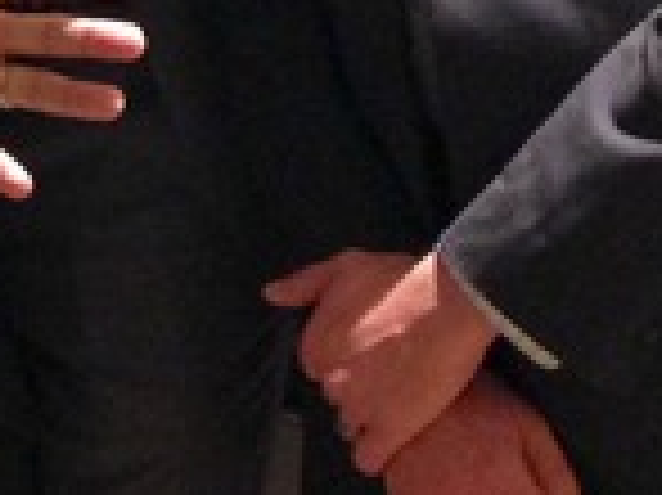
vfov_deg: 9.3
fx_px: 3000
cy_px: -97
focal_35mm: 157
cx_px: -329
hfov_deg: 12.0
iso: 320
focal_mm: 4.12
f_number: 2.4
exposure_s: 1/20
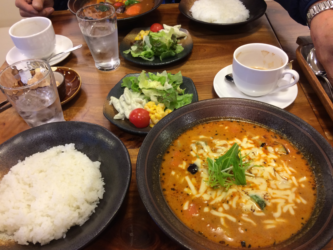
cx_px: 166
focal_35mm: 29
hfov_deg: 61.7
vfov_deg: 48.2
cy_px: 125
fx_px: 279
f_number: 2.2
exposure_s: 1/30
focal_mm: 4.15
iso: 64
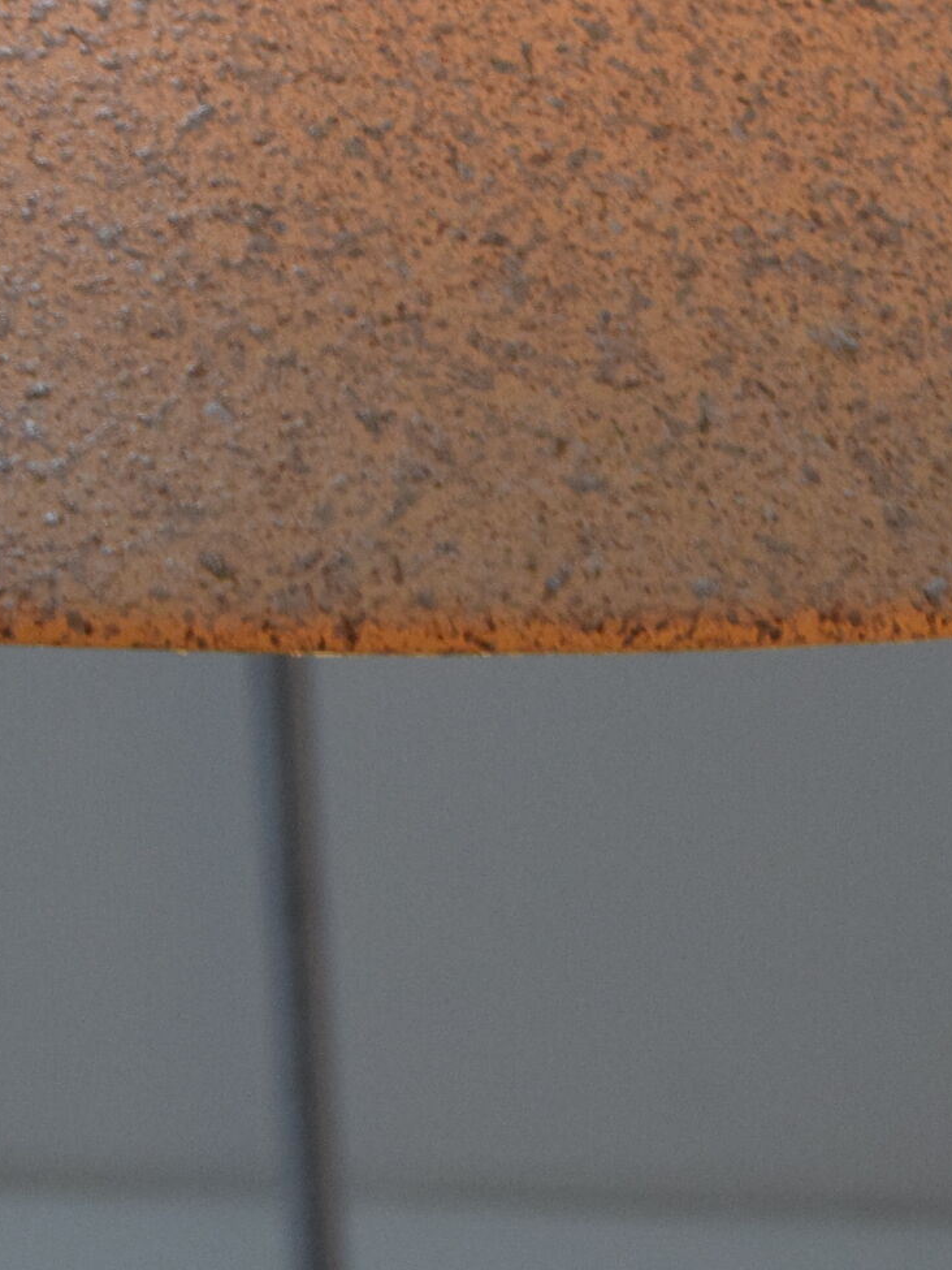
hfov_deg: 12.9
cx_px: 334
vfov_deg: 16.9
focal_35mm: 115
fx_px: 4217
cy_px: 198
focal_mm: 26
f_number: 6.3
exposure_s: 1/160
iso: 1600
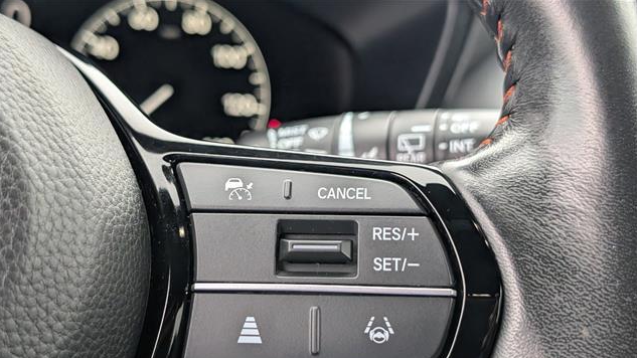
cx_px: 318
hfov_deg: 38.5
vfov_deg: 22.1
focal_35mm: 54
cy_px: 240
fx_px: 912
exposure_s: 1/556
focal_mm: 6.9
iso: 634
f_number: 1.68
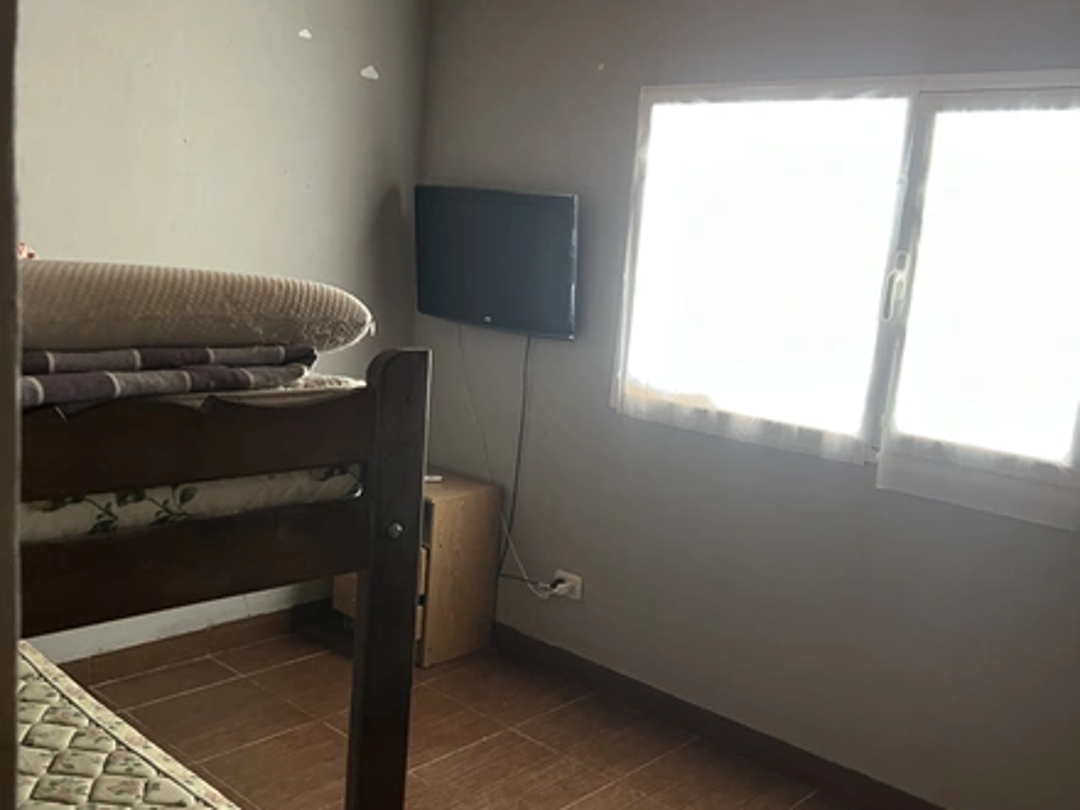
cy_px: 405
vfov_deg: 53.1
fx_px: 811
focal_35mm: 26
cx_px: 540
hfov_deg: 67.3
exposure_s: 1/33
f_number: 1.5
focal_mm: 5.7
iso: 400
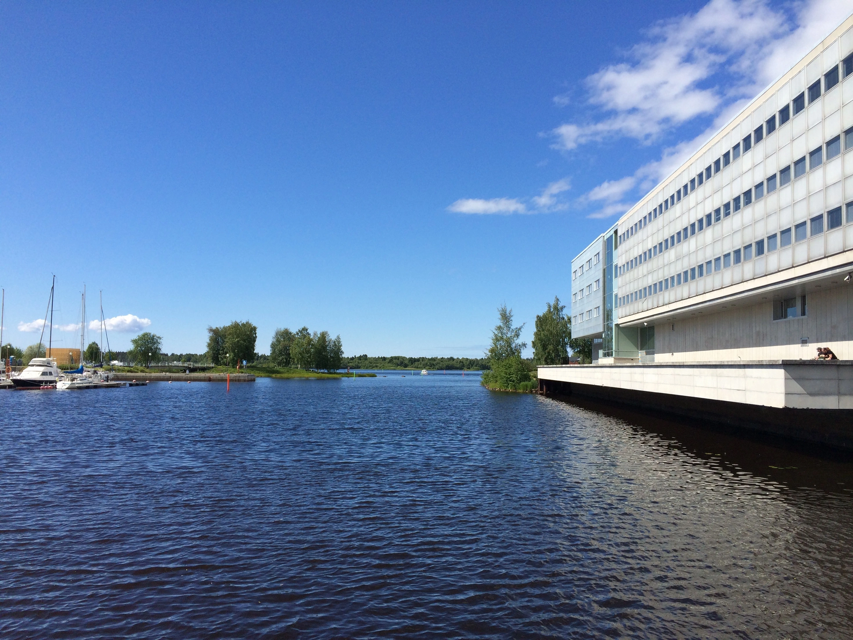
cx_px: 426
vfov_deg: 46.8
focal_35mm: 30
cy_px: 320
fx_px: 739
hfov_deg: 60.0
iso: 40
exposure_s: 1/2564
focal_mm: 4.12
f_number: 2.2
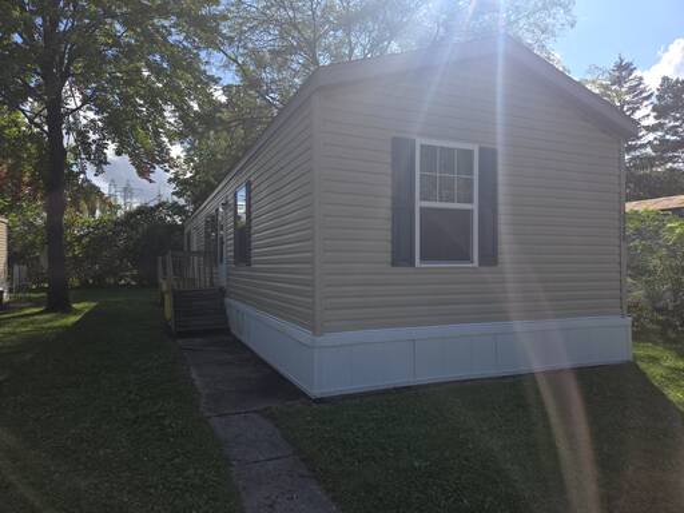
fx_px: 454
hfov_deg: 73.9
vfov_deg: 58.9
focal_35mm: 23
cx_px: 342
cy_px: 256
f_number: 1.8
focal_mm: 5.4
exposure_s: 1/2054
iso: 25
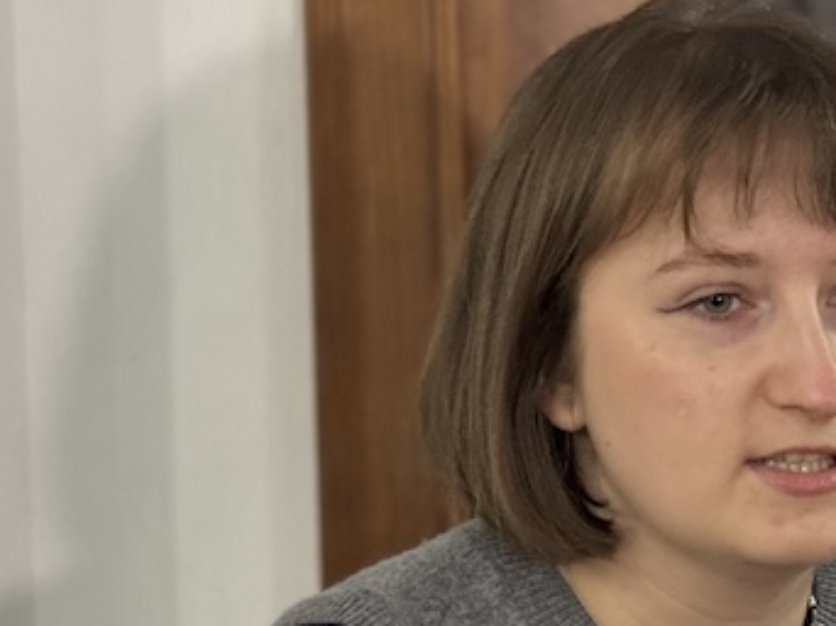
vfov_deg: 5.3
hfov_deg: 7.0
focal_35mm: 281
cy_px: 619
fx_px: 6782
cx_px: 719
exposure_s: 1/50
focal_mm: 15.66
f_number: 2.8
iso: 640
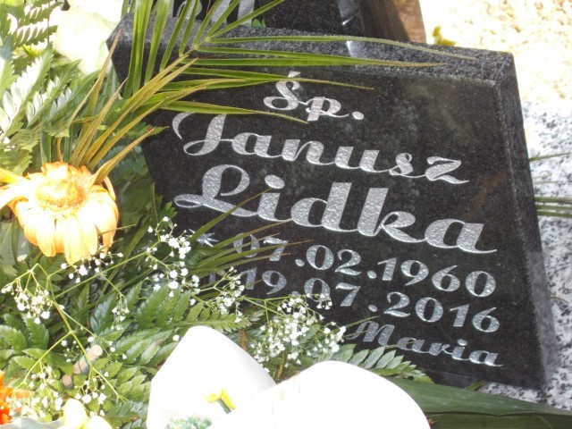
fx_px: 1867
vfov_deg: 13.1
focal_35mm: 113
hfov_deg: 17.4
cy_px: 214
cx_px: 286
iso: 220
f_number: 6
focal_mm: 20.1
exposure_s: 1/60
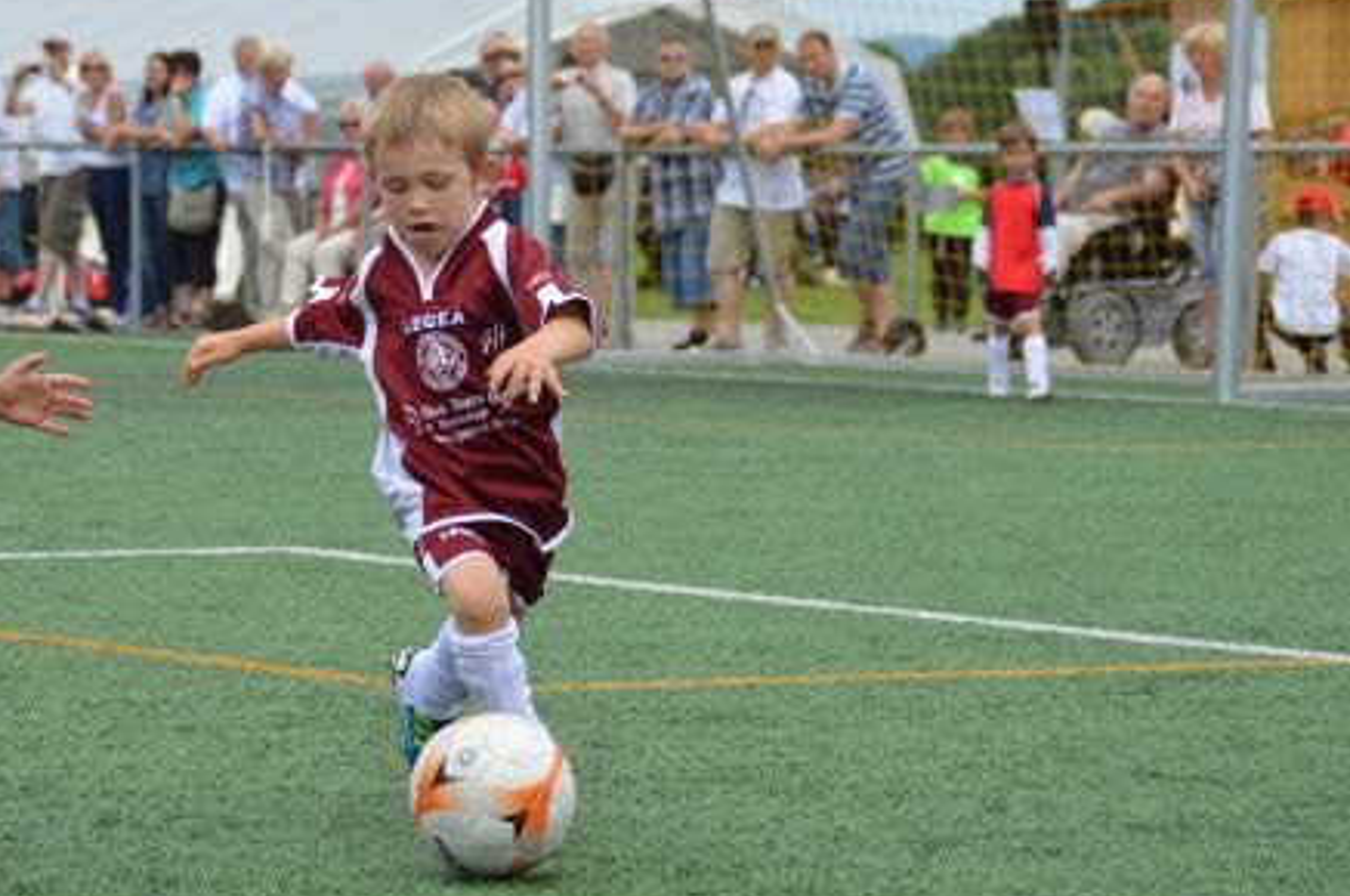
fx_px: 6328
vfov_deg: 8.1
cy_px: 471
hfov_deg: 12.2
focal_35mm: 169
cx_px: 451
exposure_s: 1/1600
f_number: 5.6
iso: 400
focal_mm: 82
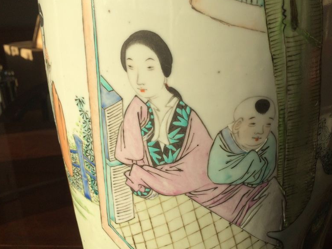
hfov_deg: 52.5
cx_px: 185
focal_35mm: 35
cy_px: 134
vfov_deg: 40.7
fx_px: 336
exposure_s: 1/1953
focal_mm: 4.12
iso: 40
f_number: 2.2
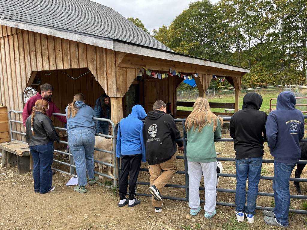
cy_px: 115
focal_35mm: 26
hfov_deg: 67.3
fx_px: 231
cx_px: 154
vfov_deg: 53.1
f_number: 1.6
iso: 40
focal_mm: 5.1
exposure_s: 1/288
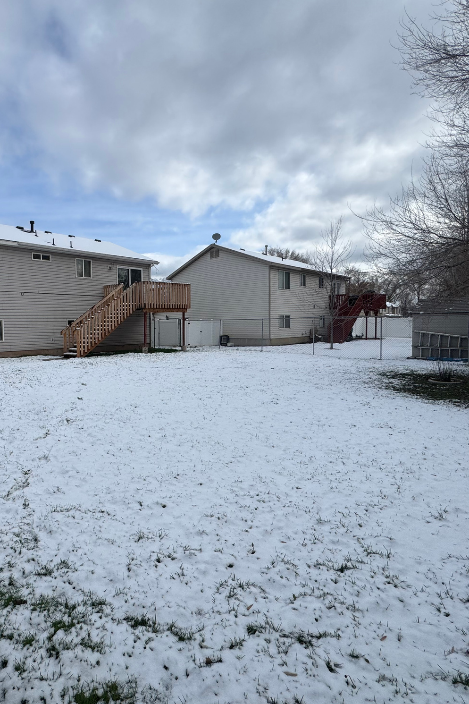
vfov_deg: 84.0
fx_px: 391
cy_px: 344
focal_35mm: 20
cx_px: 146
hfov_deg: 60.1
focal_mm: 2.22
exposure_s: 1/2874
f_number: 2.2
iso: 50
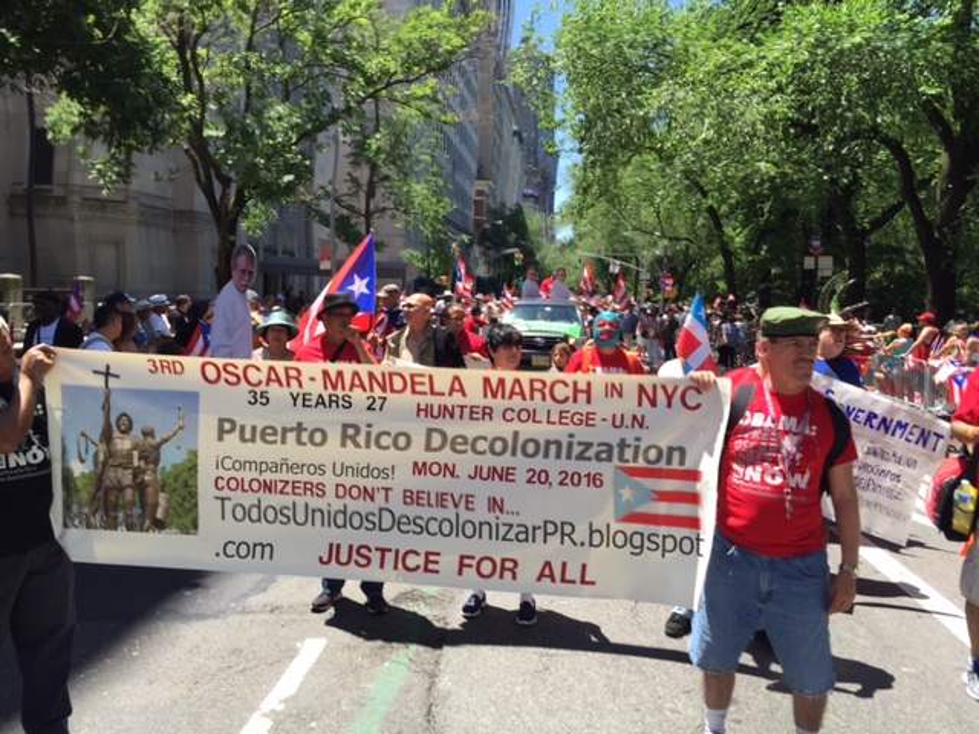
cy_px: 367
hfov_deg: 61.7
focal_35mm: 29
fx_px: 820
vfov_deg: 48.2
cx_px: 490
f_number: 2.2
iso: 32
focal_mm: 4.15
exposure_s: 1/775
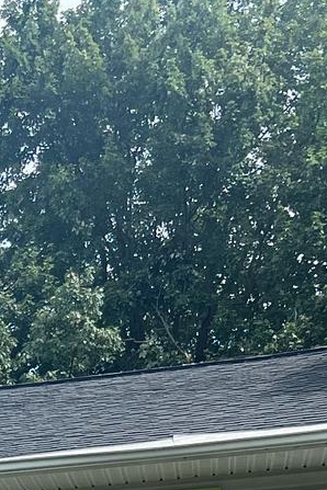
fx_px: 1689
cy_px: 819
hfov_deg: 9.5
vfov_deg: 14.9
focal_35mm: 124
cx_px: -528
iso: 50
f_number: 1.5
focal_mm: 5.7
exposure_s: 1/2632
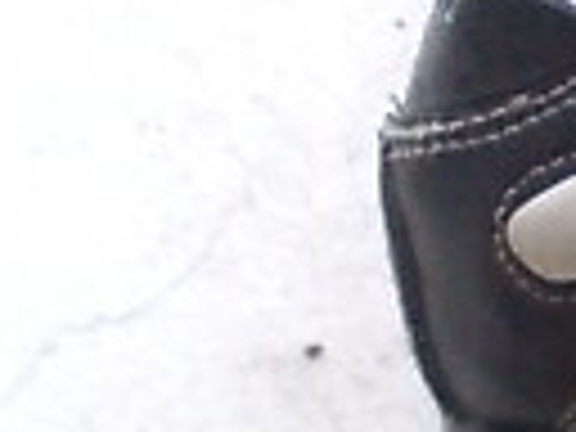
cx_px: 1318
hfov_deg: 11.6
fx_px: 2413
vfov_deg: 10.2
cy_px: 50
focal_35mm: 145
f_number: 3.5
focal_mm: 3.73
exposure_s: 1/83.3
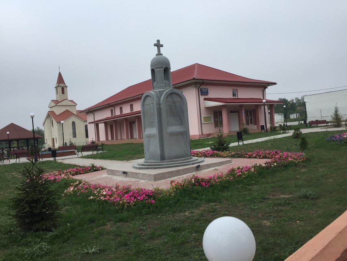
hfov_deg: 61.7
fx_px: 291
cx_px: 174
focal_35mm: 29
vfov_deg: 48.2
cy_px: 130
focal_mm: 4.15
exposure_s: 1/1163
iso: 32
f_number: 2.2
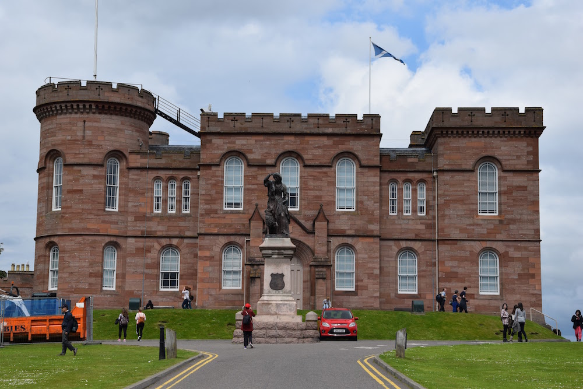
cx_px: 292
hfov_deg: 26.0
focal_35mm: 78
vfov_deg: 17.5
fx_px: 1263
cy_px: 194
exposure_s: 1/400
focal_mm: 52
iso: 200
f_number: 10
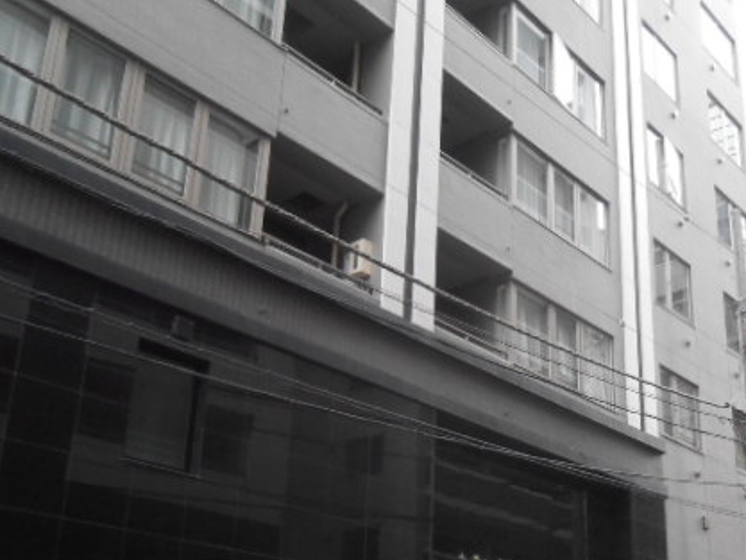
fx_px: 992
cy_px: 413
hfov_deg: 40.4
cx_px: 528
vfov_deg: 31.0
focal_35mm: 46
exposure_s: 1/30
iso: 400
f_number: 3.8
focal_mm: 5.3
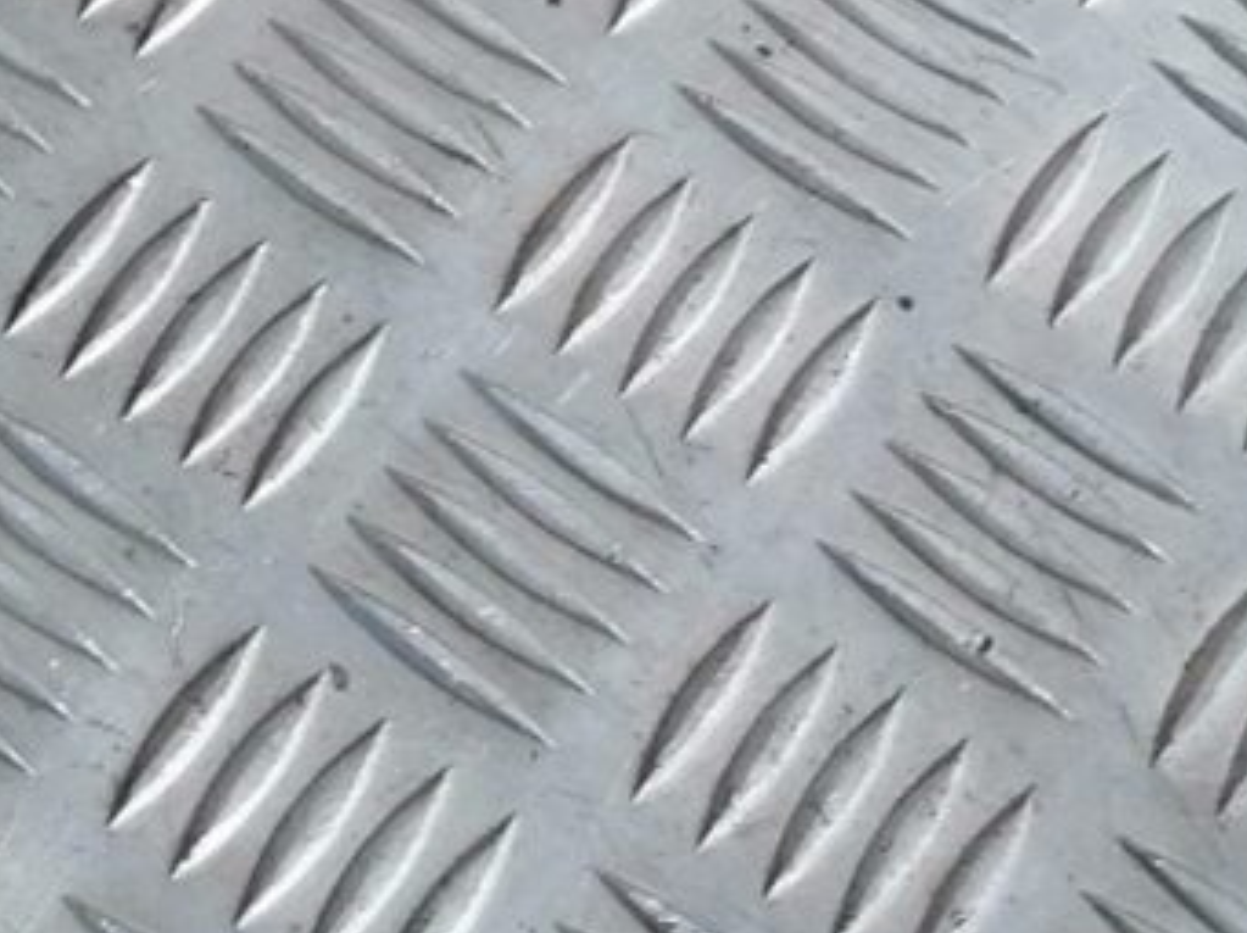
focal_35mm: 111
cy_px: -384
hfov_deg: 15.3
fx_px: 3994
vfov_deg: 12.8
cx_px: -995
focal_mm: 4.75
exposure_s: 1/50
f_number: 1.8
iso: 100
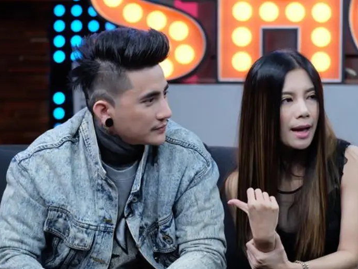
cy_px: 135
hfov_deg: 12.7
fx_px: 1614
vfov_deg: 9.5
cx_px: 184
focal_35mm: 156
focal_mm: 95.4
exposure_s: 1/100
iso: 2000
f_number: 5.4
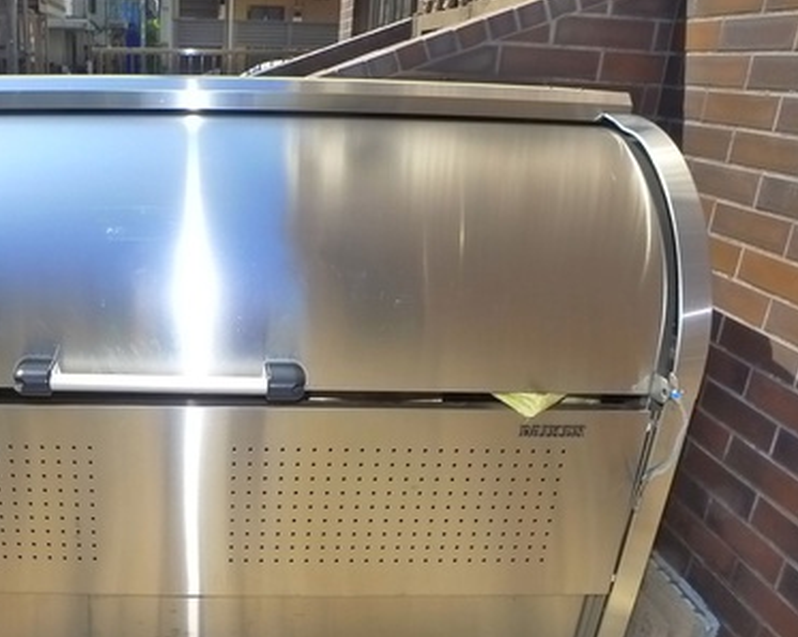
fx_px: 1039
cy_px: 433
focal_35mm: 44
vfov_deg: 33.8
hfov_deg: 40.7
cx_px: 186
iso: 400
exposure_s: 1/500
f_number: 4
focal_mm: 5.1
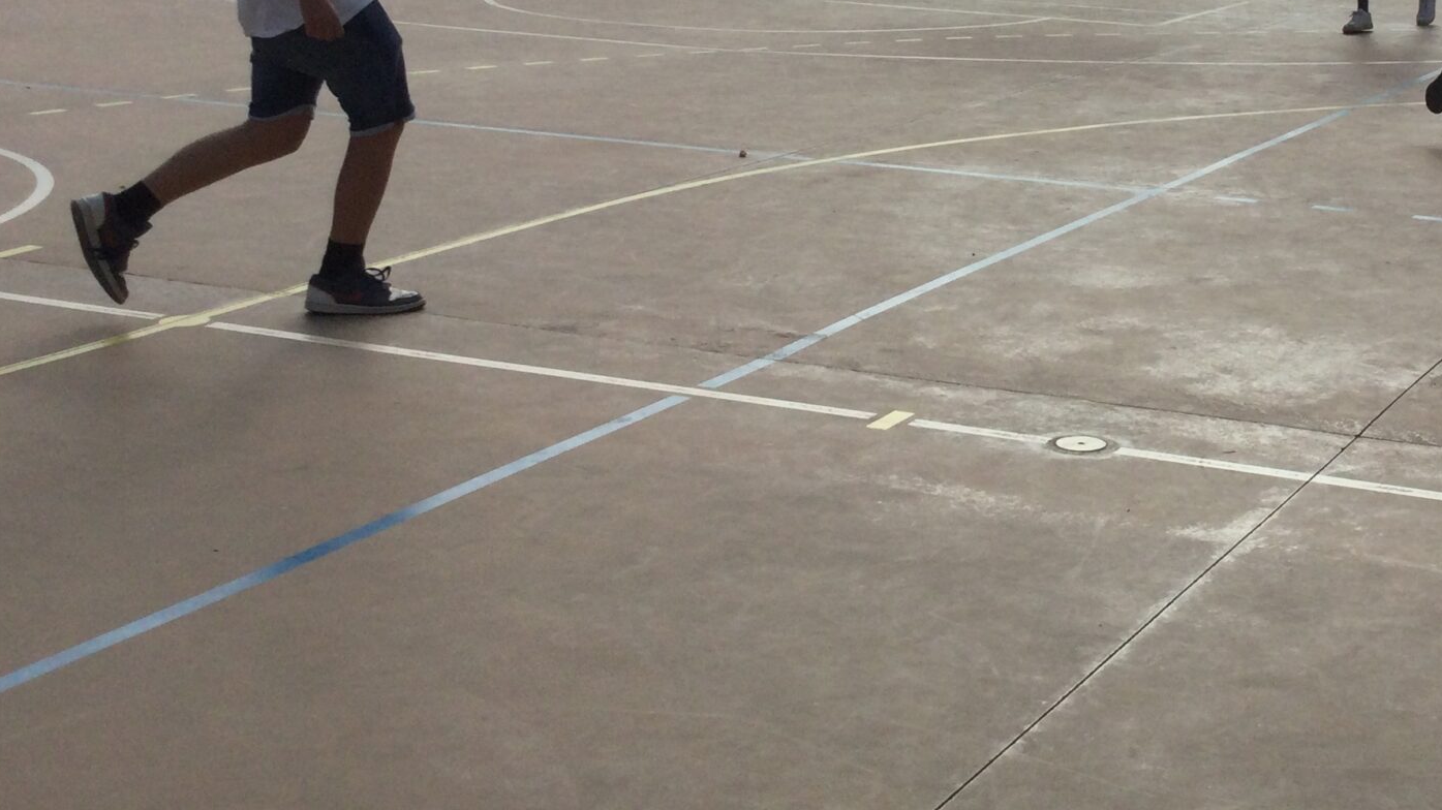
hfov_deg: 33.0
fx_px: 2370
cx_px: 1122
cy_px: 165
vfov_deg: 19.2
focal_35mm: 62
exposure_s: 1/3401
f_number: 2.4
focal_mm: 3.3
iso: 25
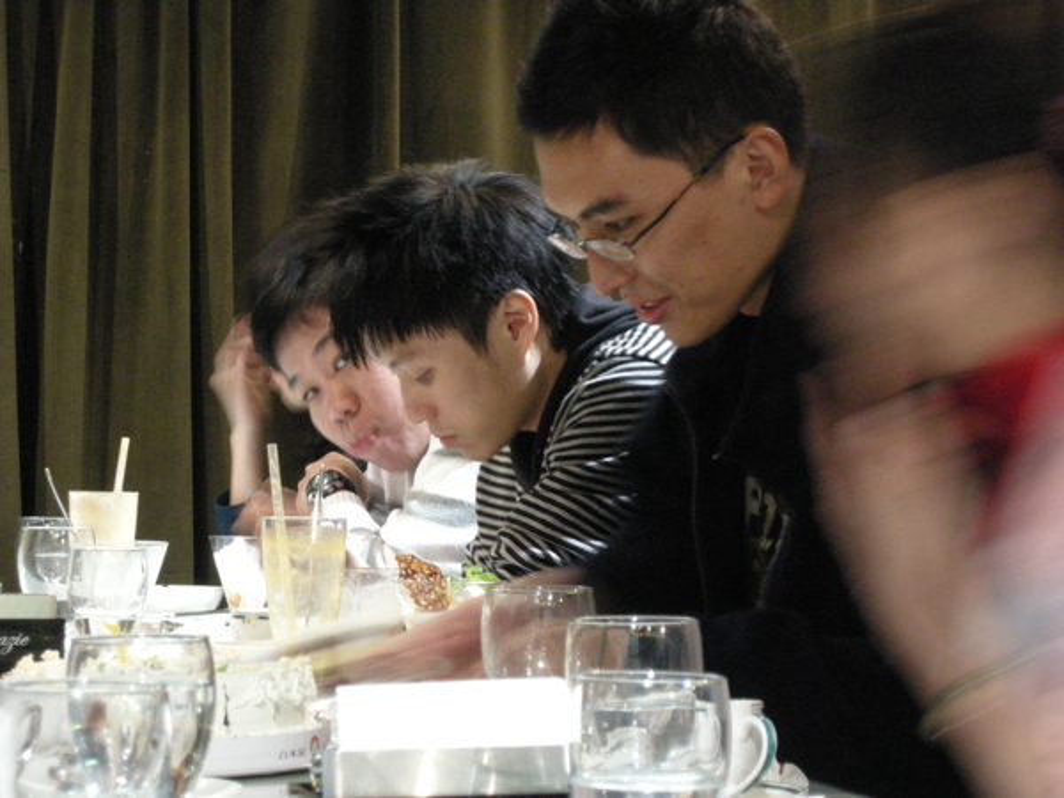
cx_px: 532
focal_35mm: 117
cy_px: 399
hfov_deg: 16.8
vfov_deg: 12.7
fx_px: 3596
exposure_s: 1/2.2
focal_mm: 24.5
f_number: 5.1
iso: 800
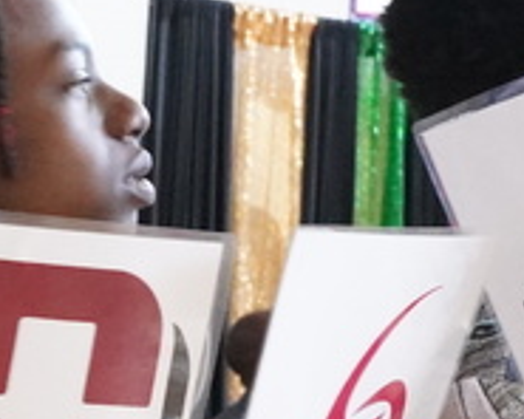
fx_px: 2745
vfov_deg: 8.6
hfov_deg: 9.7
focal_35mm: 177
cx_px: -708
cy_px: 500
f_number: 9
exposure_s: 1/30
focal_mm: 34
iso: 20000
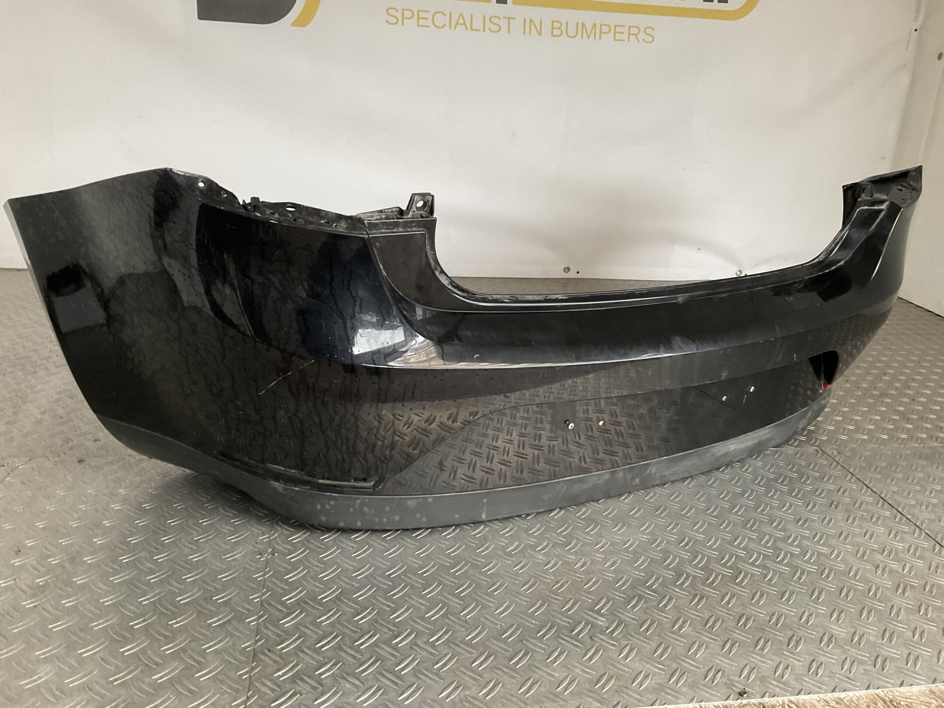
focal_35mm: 29
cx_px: 472
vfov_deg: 48.2
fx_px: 791
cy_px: 354
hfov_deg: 61.7
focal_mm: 3
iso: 200
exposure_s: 1/50
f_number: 1.8
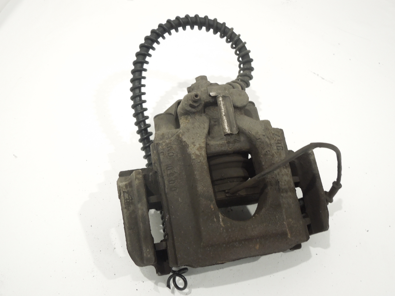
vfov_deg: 40.7
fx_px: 399
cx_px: 198
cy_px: 148
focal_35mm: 35
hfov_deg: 52.6
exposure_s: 1/40
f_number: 3.7
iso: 400
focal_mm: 6.3
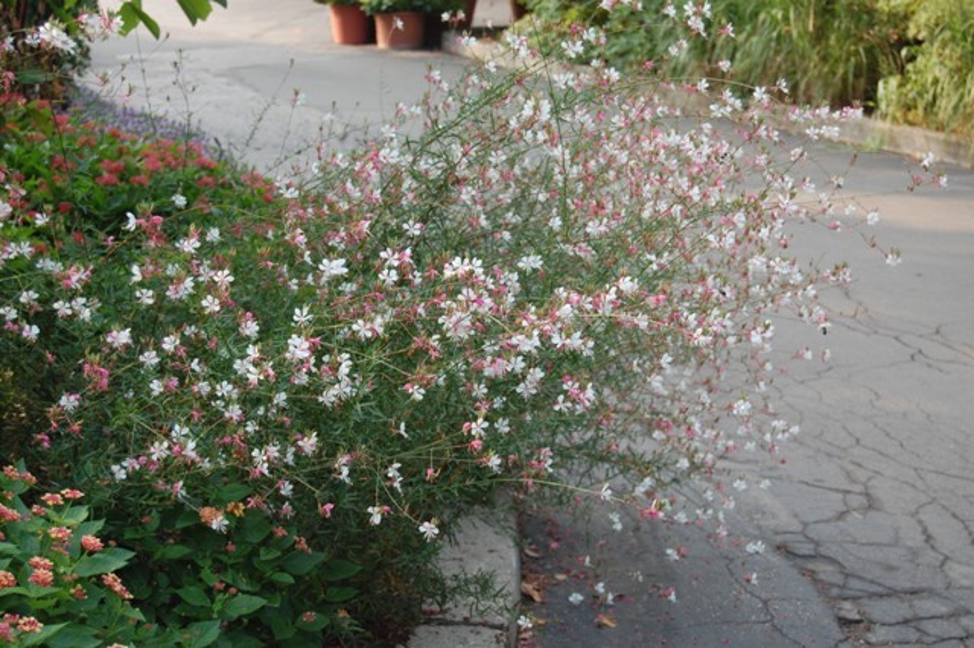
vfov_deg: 18.9
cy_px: 324
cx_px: 487
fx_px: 1947
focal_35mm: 72
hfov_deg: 28.1
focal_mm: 48
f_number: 5.6
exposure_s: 1/125
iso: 200
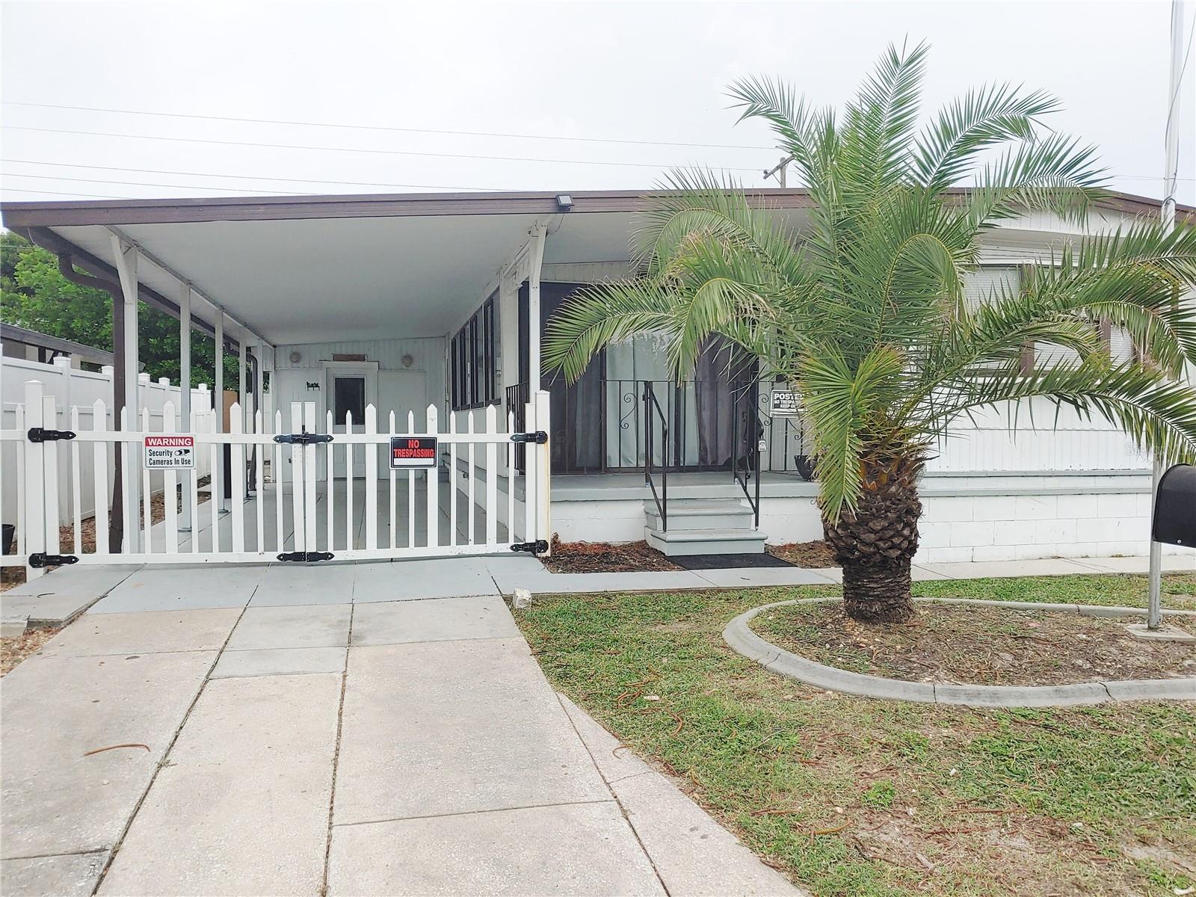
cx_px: 598
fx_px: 864
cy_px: 448
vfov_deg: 54.9
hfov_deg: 69.4
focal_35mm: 25
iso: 50
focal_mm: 4.23
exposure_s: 1/1031
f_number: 1.5
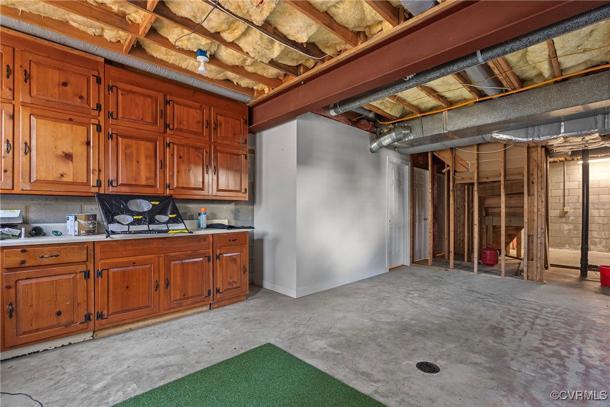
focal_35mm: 16
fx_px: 271
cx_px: 305
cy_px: 204
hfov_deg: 96.7
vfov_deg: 73.8
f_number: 8
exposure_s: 1.6
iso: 800
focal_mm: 16
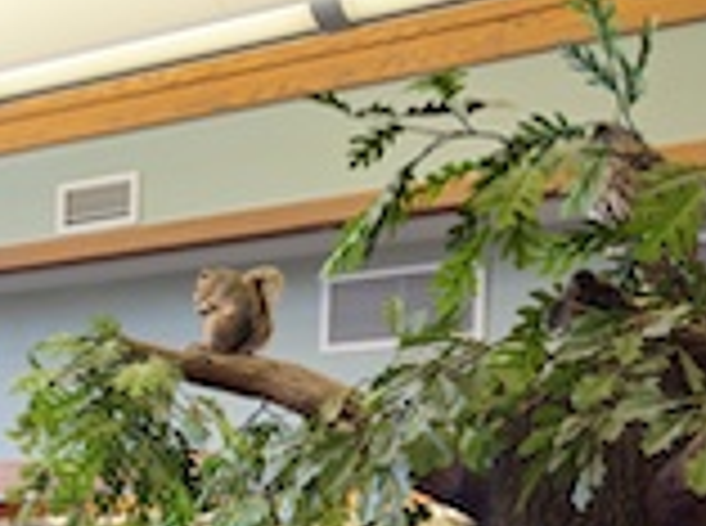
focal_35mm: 74
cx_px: -94
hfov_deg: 24.4
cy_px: 598
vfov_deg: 18.9
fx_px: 1506
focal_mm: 5.4
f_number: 1.8
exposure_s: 1/60
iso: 50
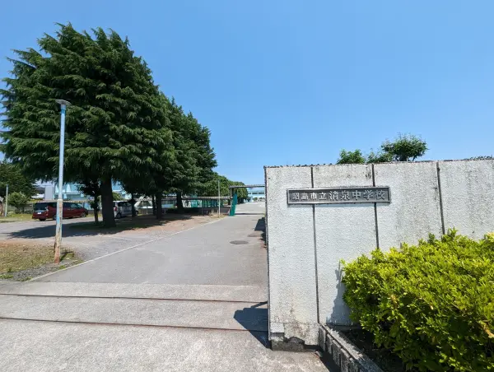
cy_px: 186
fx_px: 186
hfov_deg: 106.1
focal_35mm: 13
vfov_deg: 90.1
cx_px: 247
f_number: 2.2
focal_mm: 1.95
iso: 51
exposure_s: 1/1250
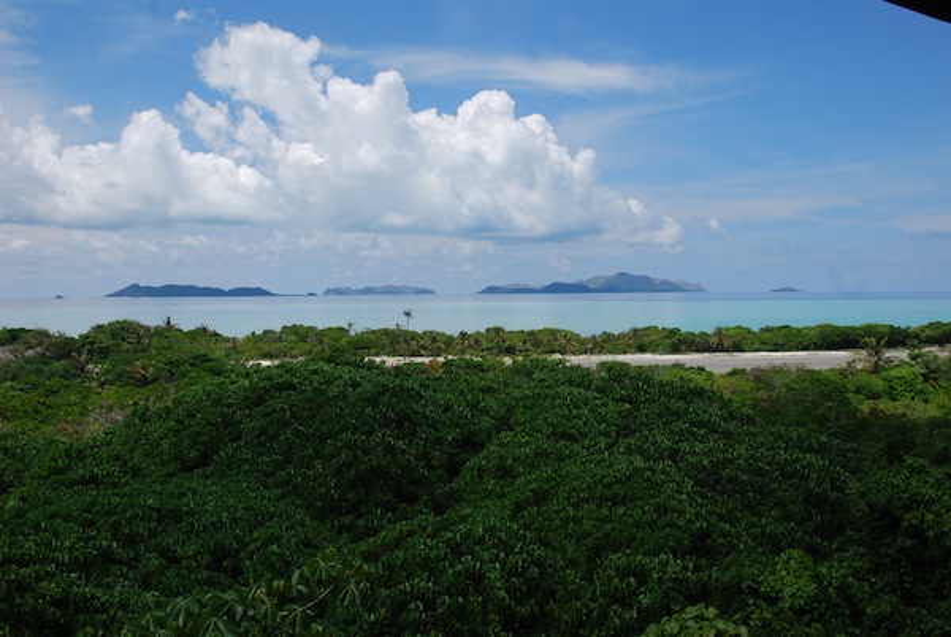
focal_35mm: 36
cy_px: 318
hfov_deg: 53.1
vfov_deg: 37.0
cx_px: 476
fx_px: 952
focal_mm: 24
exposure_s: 1/250
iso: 100
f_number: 8
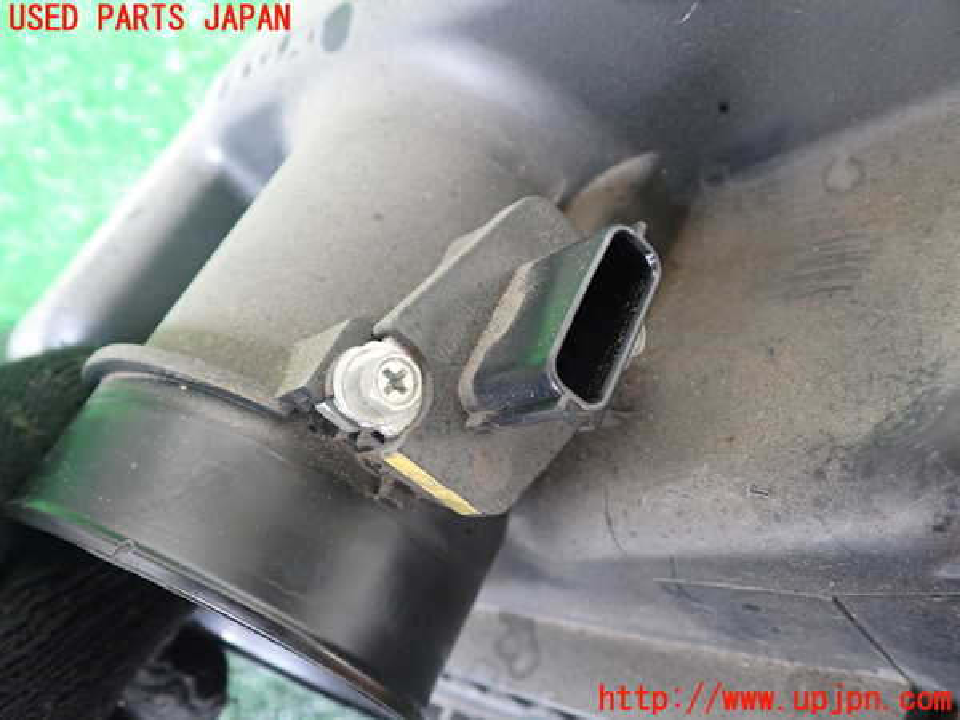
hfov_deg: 60.0
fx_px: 832
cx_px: 480
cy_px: 360
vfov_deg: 46.8
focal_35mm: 30
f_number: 2.3
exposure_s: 1/30
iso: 400
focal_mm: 5.4
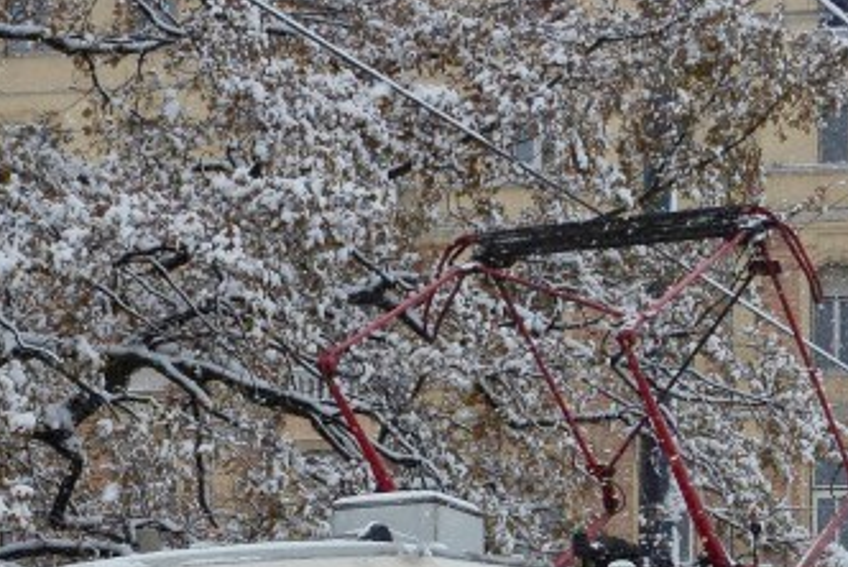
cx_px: 501
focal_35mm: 130
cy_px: 958
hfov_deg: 15.7
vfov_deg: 10.1
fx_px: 3065
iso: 250
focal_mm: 24
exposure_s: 1/320
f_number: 6.3
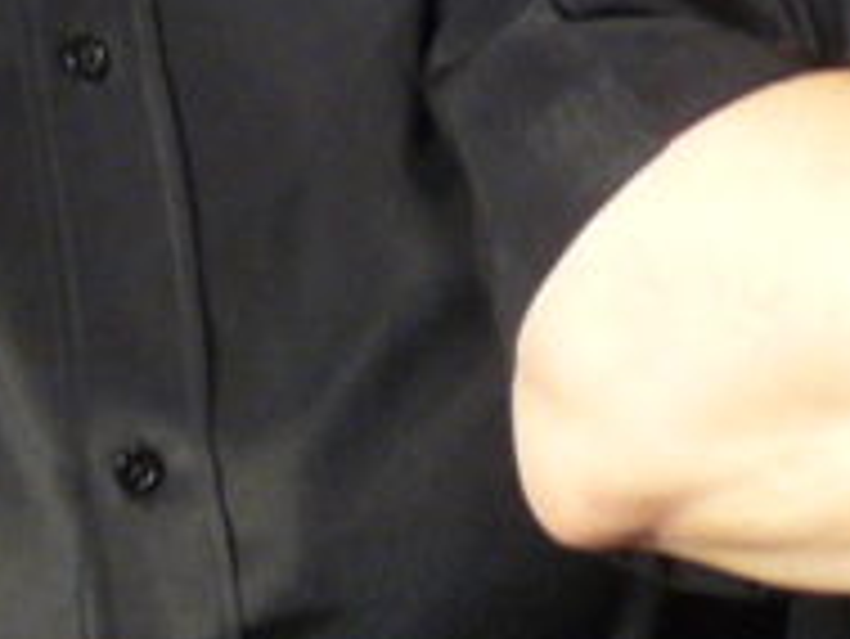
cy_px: -698
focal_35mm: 195
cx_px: 706
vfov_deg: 7.3
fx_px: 4791
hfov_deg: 10.1
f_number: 2.8
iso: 200
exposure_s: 1/13
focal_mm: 6
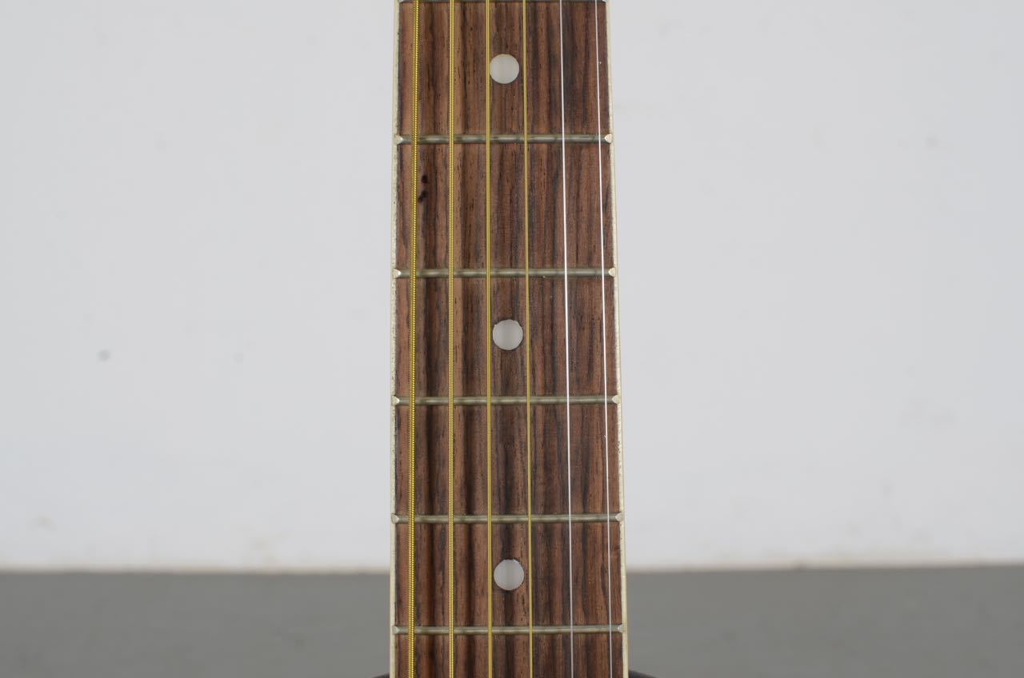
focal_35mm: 52
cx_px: 512
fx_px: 1490
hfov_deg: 37.9
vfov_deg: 25.6
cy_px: 339
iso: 100
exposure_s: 1/125
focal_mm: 35
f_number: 9
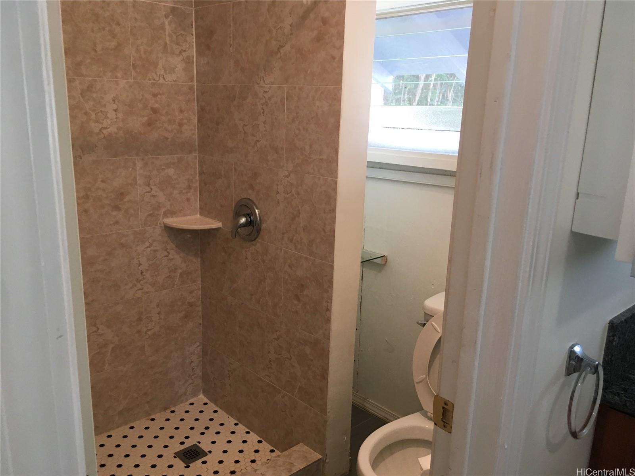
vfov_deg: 48.2
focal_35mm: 29
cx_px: 318
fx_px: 532
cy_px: 238
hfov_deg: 61.7
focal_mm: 4.15
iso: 40
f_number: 2.2
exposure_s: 1/30
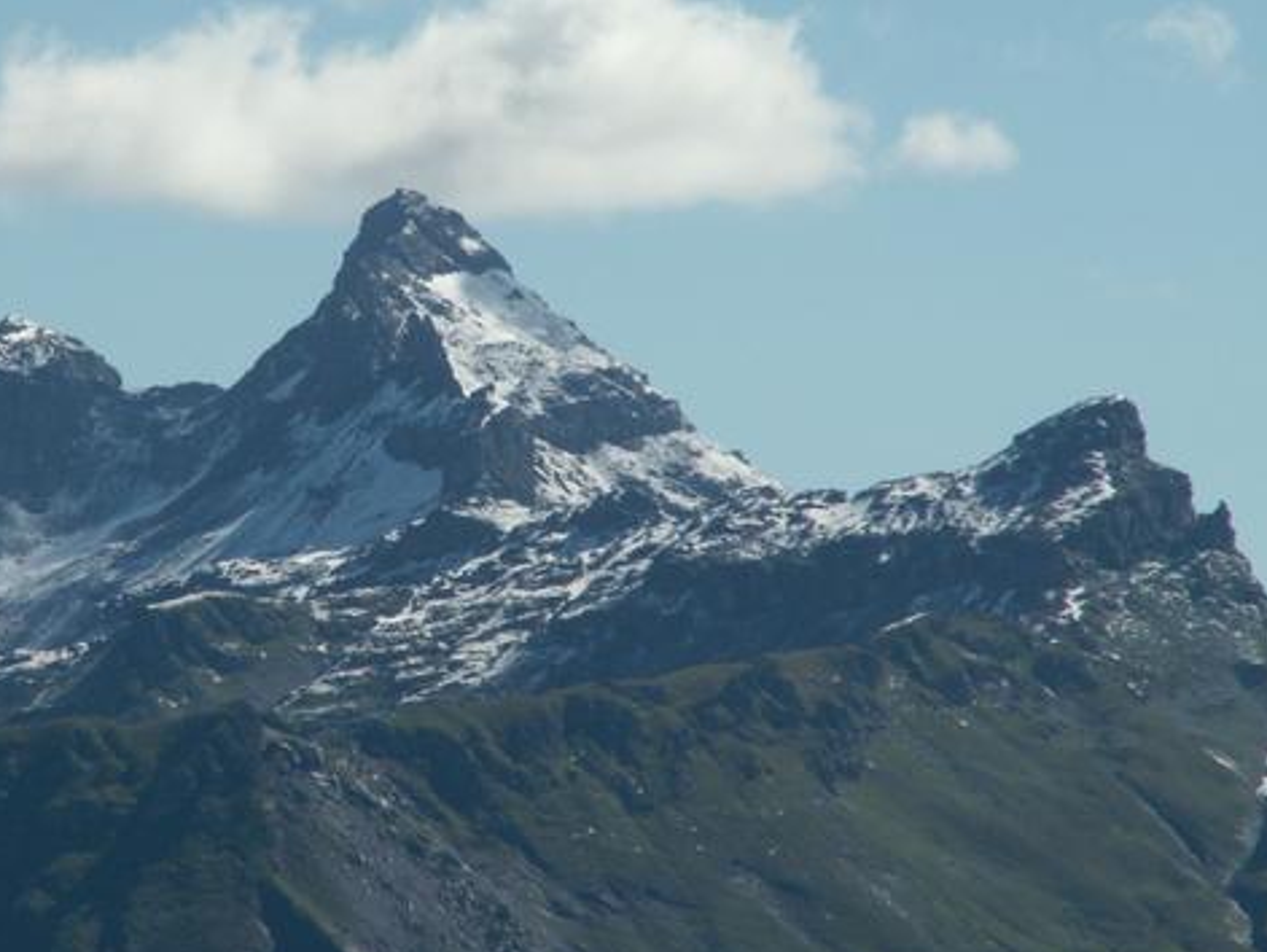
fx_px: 13773
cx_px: 417
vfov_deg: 4.0
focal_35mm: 376
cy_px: 428
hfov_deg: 5.3
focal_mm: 45.29
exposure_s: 1/320
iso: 50
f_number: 8
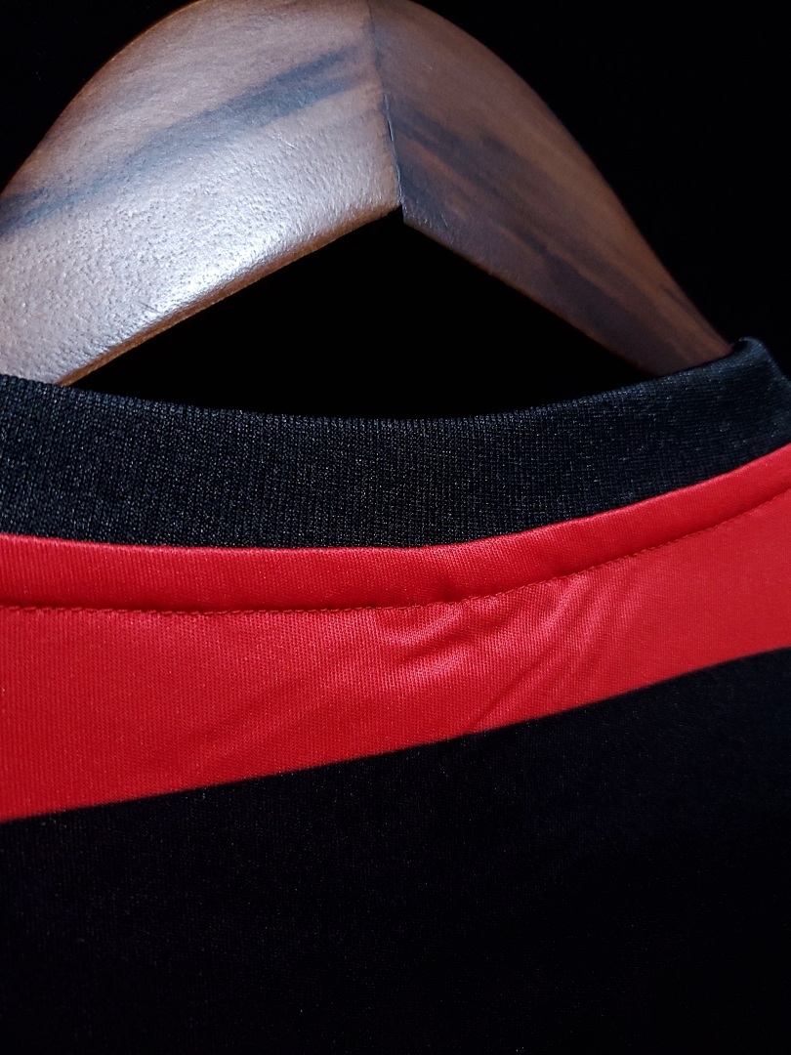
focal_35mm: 26
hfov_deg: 53.1
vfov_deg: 67.3
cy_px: 528
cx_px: 396
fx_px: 792
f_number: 1.5
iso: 200
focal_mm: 4.3
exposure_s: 1/30
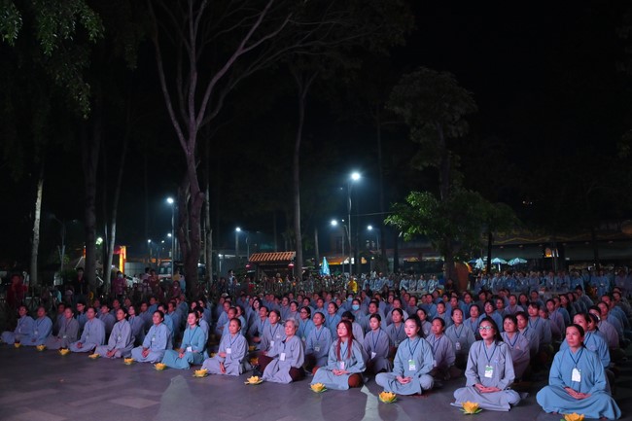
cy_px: 210
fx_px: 491
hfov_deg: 65.5
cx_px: 316
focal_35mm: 28
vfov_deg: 46.4
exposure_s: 1/100
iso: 2000
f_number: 5.6
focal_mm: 28
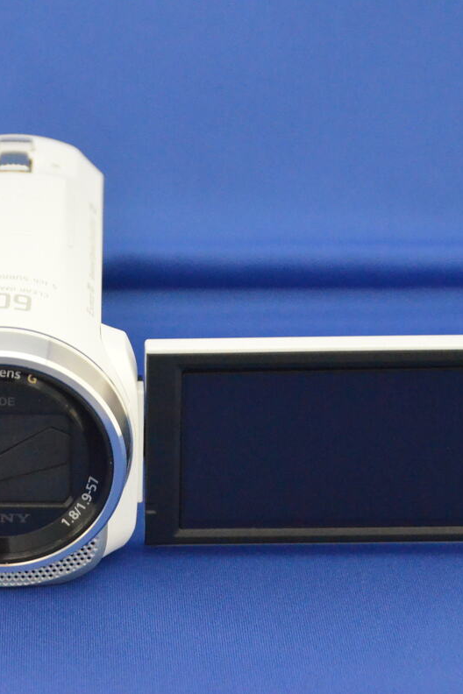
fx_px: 2450
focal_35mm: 127
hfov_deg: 10.8
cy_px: 347
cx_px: 116
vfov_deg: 16.1
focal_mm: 56
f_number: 7.1
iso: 6400
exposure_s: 1/160
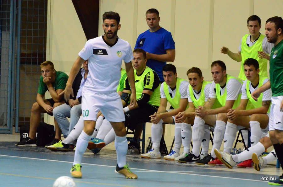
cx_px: 142
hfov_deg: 5.3
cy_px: 94
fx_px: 3059
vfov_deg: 3.5
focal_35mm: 390
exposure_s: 1/320
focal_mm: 260
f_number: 7.1
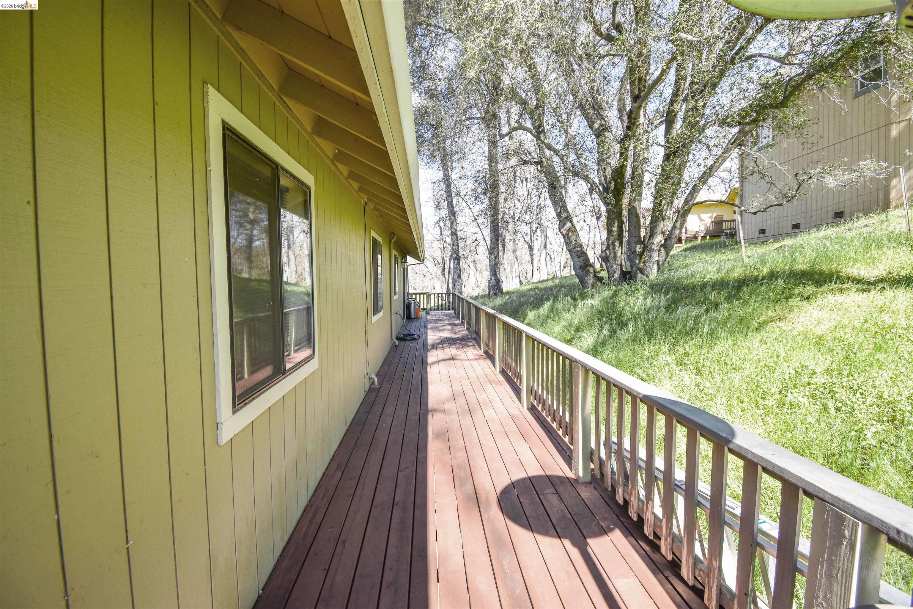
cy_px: 304
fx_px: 380
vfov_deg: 77.3
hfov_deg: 100.4
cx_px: 456
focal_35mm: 15
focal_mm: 10
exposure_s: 1/80
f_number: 5
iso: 100
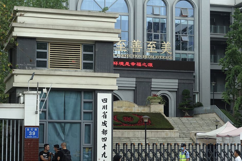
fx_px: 598
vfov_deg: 15.4
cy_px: 95
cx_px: 117
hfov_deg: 22.9
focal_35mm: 89
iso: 200
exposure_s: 1/250
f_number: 4.5
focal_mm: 25.37
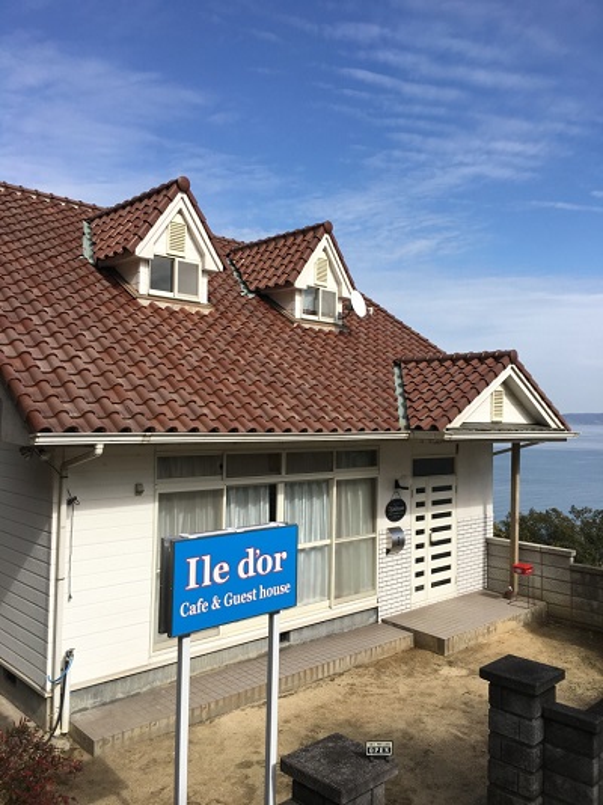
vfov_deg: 61.7
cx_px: 302
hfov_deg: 48.2
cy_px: 402
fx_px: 674
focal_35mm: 29
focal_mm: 4.15
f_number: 2.2
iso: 25
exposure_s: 1/1923
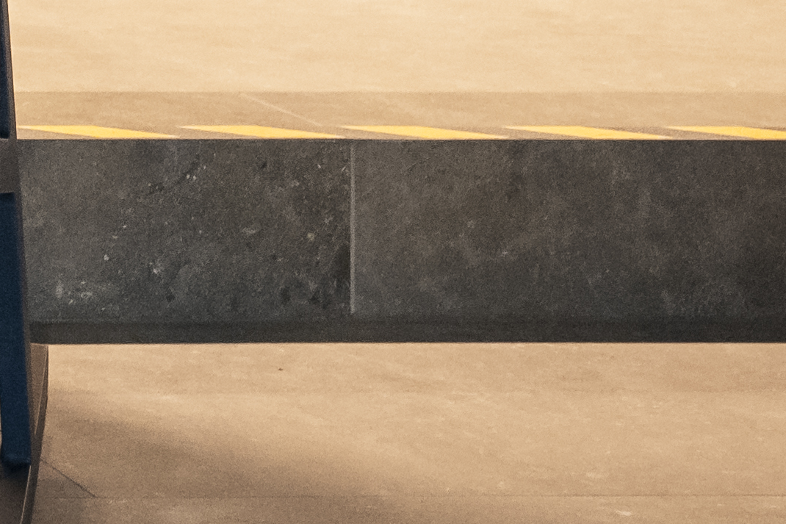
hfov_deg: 9.9
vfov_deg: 7.9
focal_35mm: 162
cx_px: -1477
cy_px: -658
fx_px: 3536
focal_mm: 21
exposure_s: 1/40
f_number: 5.6
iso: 1600
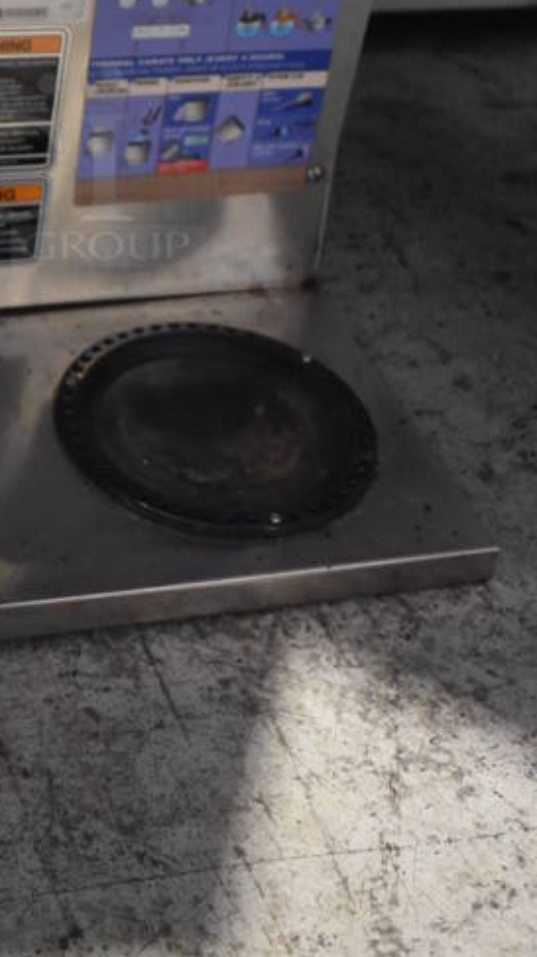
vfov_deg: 30.1
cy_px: 164
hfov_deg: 17.3
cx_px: -12
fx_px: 1723
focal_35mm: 68
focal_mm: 23
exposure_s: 1/30
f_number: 3.8
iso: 3200
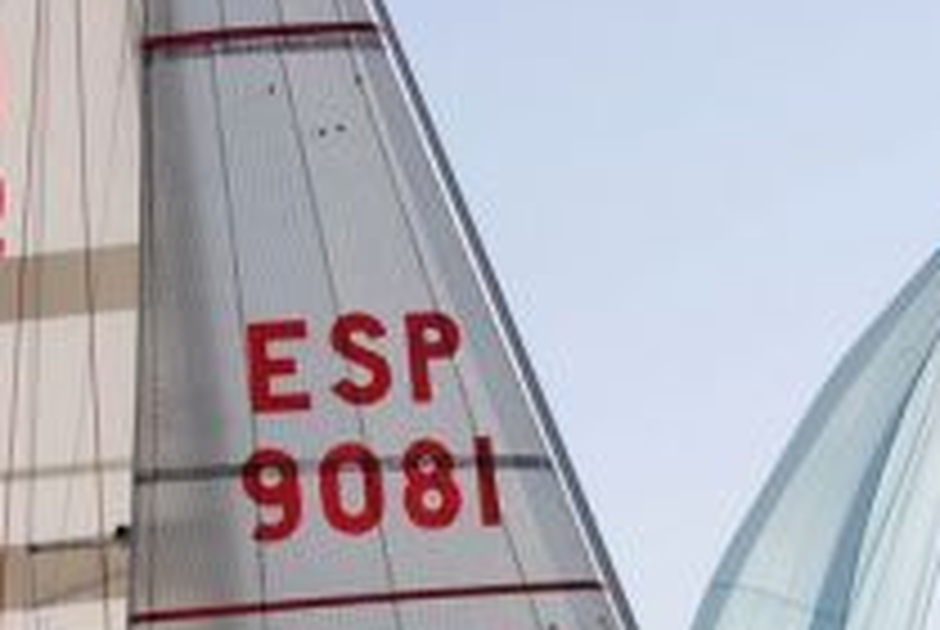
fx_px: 8260
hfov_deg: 6.5
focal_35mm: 316
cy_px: 1087
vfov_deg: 4.3
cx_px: 499
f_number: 9
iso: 100
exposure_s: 1/320
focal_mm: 55
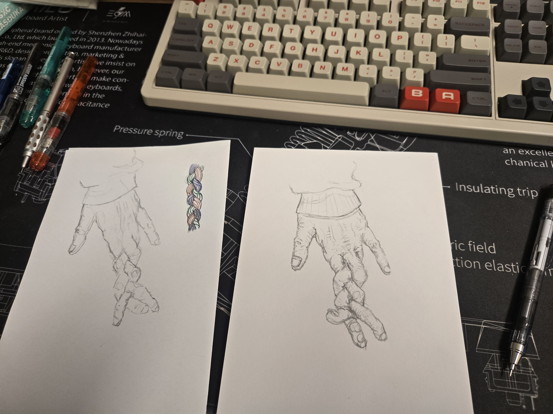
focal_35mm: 23
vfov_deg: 58.9
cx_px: 276
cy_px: 207
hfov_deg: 73.9
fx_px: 367
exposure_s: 1/100
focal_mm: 5.4
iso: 200
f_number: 1.8
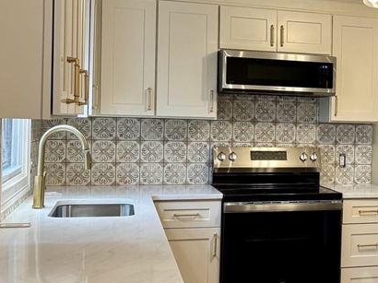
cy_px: 132
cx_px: 382
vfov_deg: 22.6
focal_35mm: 65
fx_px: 709
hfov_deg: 28.0
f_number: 1.6
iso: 80
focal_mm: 5.96
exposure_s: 1/60
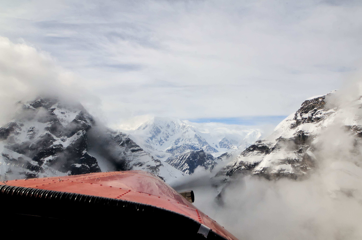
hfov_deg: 73.8
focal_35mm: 24
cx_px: 181
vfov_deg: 53.0
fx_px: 241
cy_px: 120
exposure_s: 1/640
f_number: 18
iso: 400
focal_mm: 16
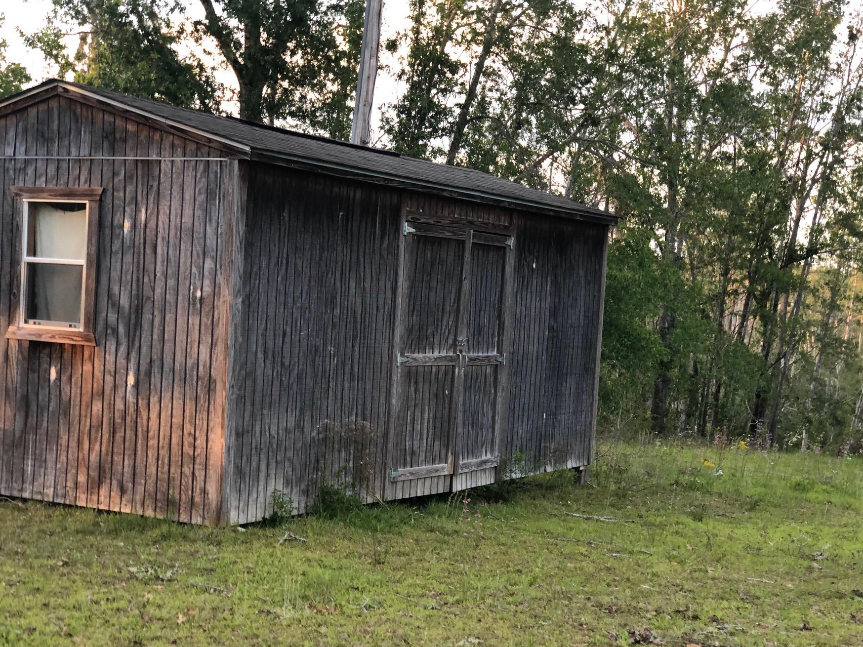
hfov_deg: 32.2
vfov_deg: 24.4
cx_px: 405
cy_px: 353
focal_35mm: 60
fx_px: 1496
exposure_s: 1/60
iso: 40
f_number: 2.4
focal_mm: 6
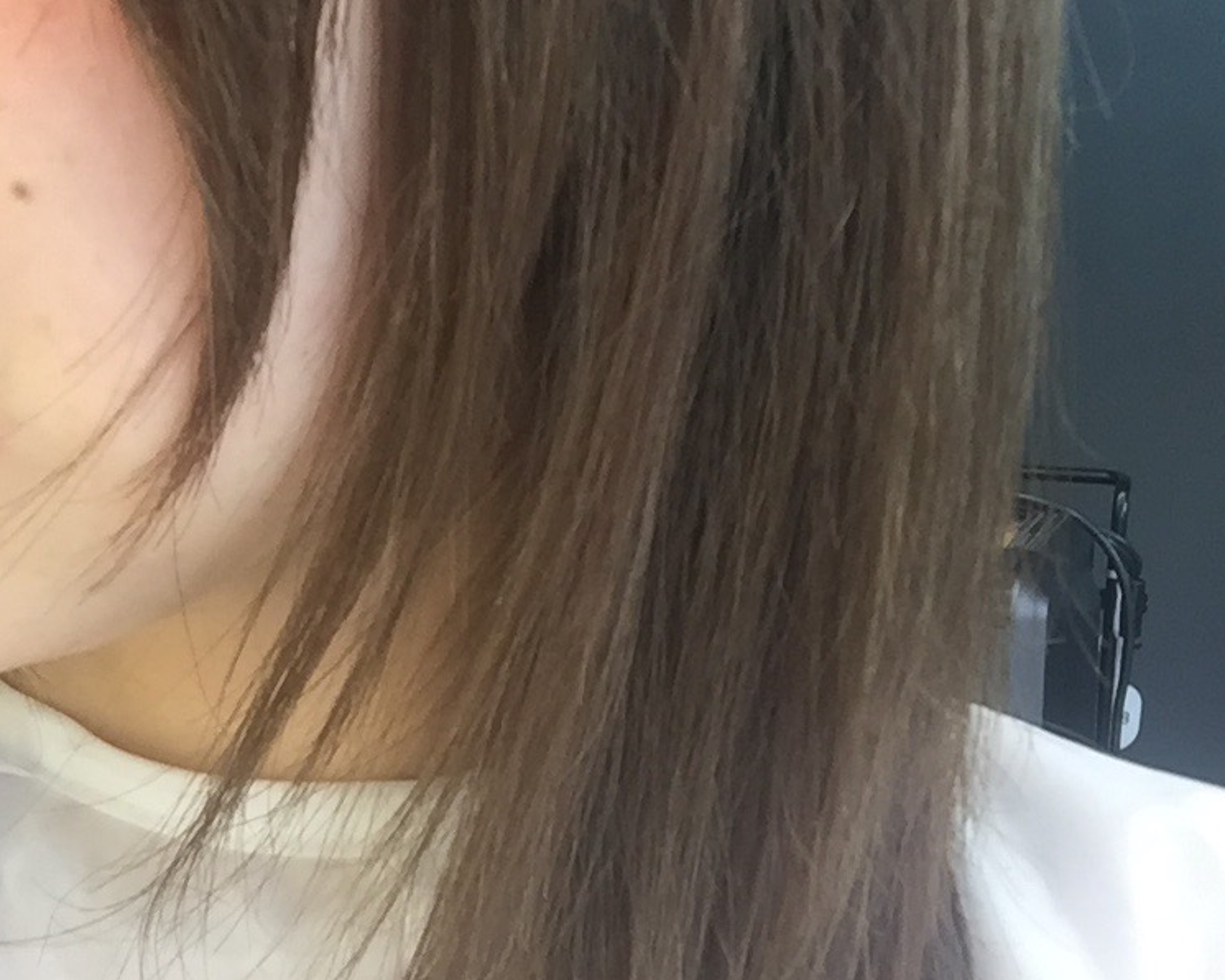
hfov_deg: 35.8
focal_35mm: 52
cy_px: 566
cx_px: 457
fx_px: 1885
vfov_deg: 29.1
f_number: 2.2
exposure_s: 1/30
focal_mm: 2.65
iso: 50
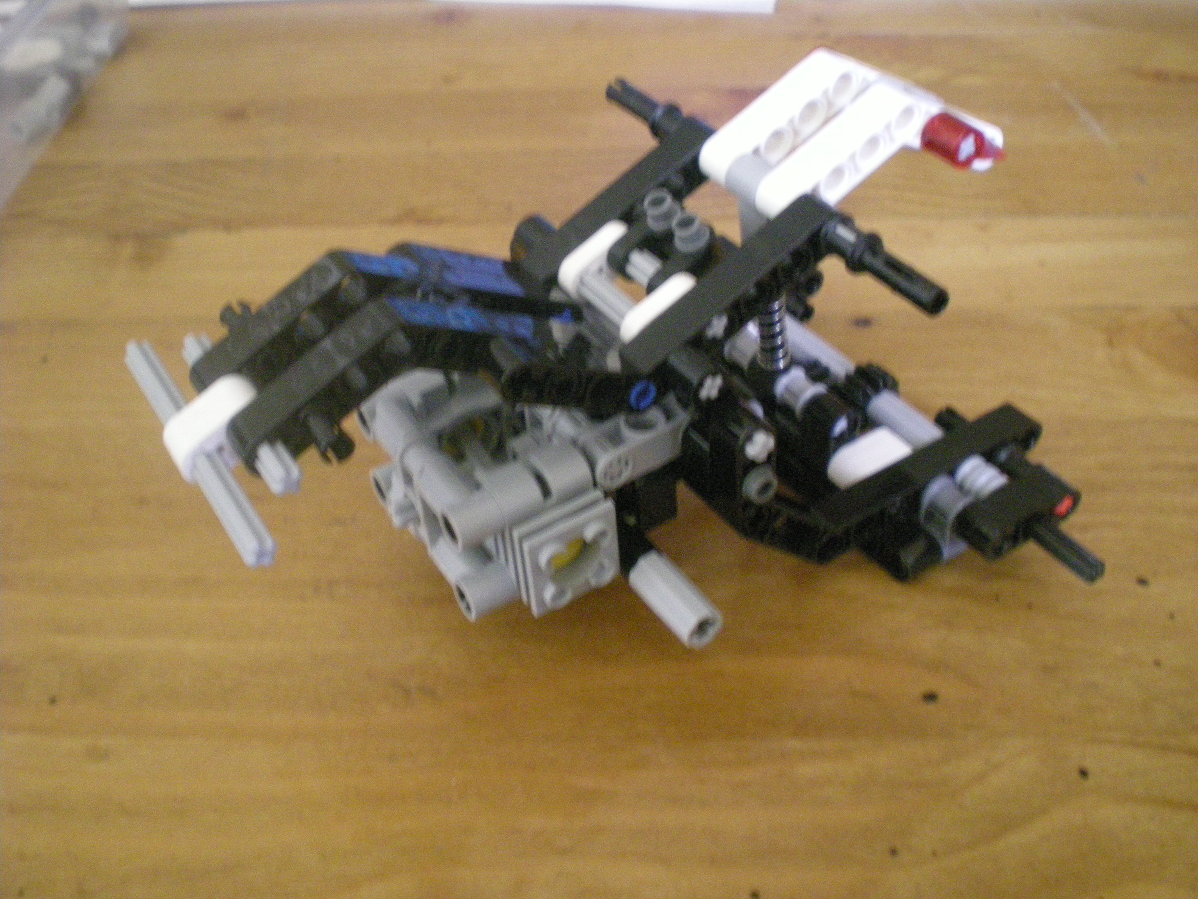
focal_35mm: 38
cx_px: 599
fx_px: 1315
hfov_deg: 49.0
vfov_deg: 37.7
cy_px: 450
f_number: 3.1
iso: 633
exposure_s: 1/8
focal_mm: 6.3
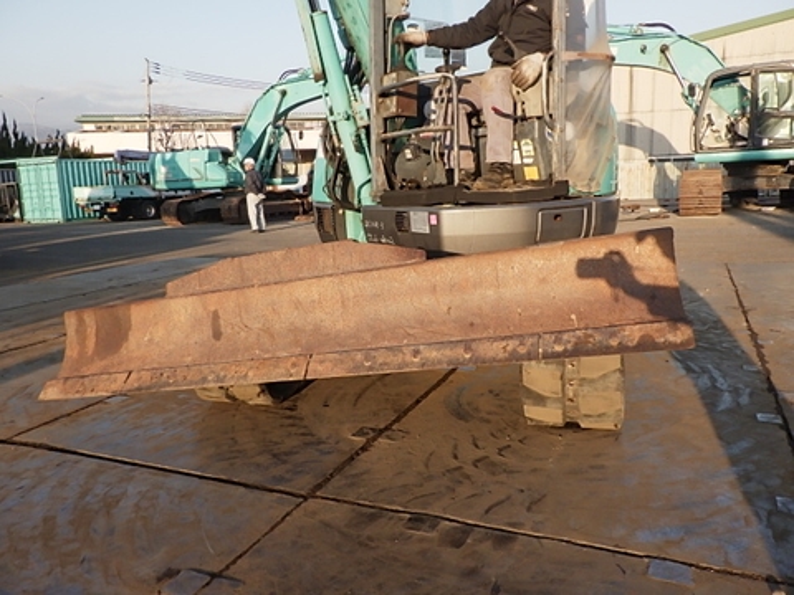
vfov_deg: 49.7
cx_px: 397
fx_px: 642
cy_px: 298
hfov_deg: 63.4
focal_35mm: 28
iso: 250
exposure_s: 1/500
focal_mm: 5
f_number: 4.2
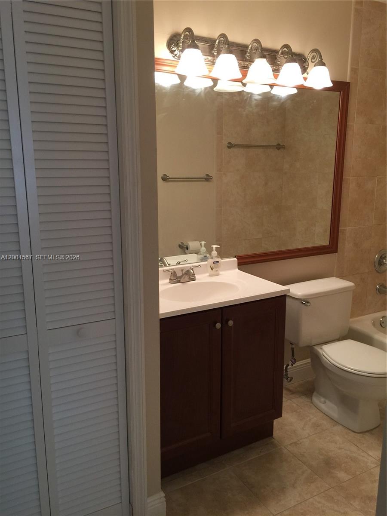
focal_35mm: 29
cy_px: 258
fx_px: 432
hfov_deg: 48.2
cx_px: 194
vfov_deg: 61.7
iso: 50
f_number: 2.2
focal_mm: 4.15
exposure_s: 1/30
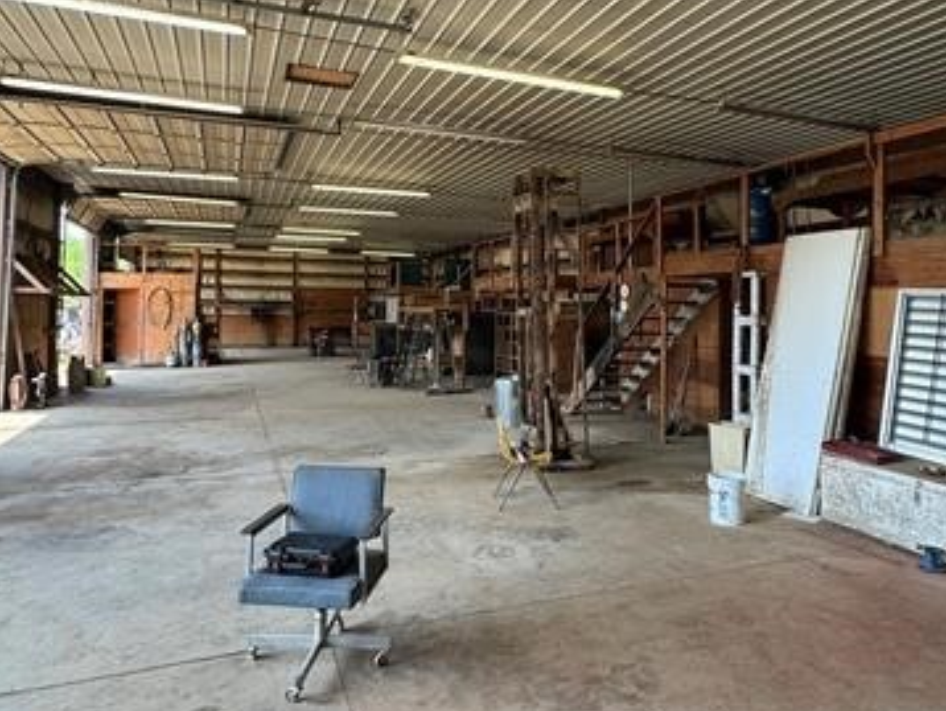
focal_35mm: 25
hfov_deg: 69.3
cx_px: 497
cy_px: 283
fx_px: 684
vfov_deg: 54.5
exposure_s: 1/120
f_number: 2.2
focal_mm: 2.22
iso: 64
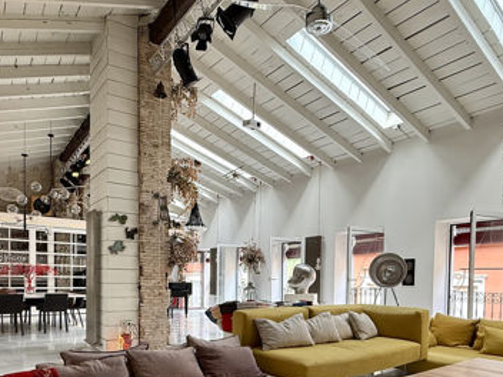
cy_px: 293
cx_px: 238
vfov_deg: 47.5
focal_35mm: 28
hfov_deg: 63.4
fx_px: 407
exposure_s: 1/99
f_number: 2.2
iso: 80
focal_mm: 2.22
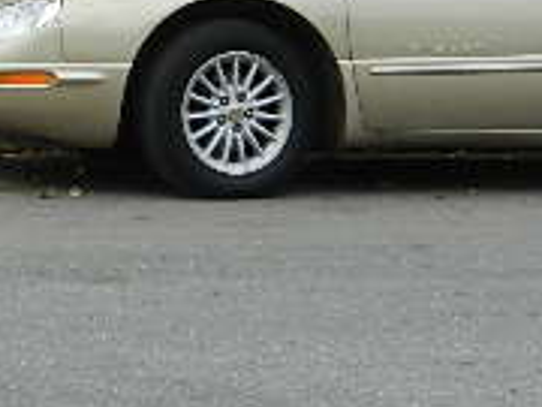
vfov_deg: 10.5
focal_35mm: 135
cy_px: -238
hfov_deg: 14.3
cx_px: -51
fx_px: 2114
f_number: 4
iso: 160
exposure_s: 1/200
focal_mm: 6.9
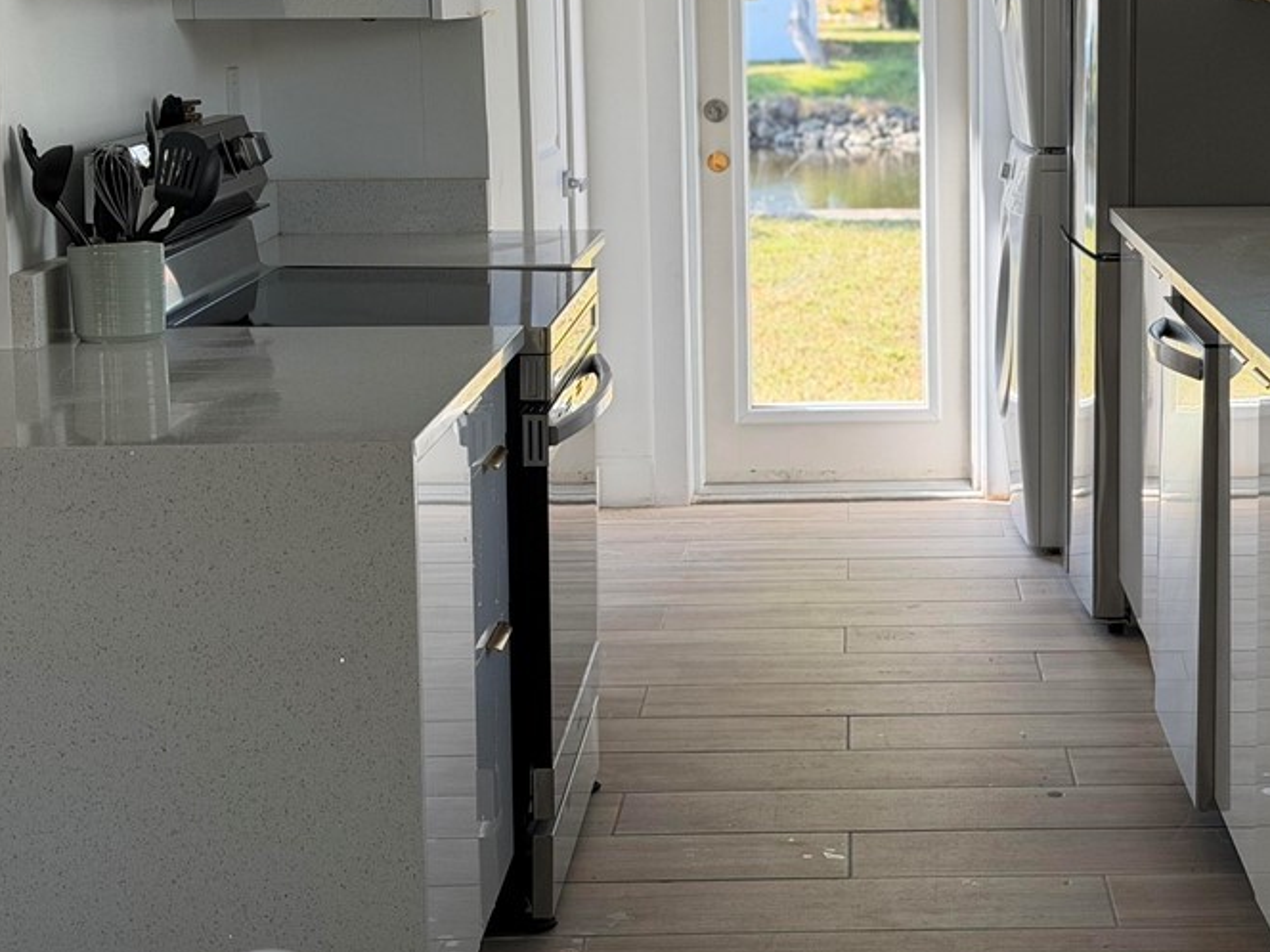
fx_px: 2715
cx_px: 928
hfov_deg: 26.1
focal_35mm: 74
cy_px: 338
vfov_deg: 19.9
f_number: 1.78
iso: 80
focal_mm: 6.76
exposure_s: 1/336
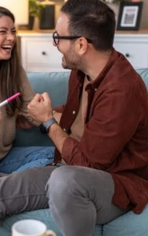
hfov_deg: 19.4
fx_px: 425
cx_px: 13
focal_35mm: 66
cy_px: 108
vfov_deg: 31.0
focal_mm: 35
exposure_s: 1/500
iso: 640
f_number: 1.4
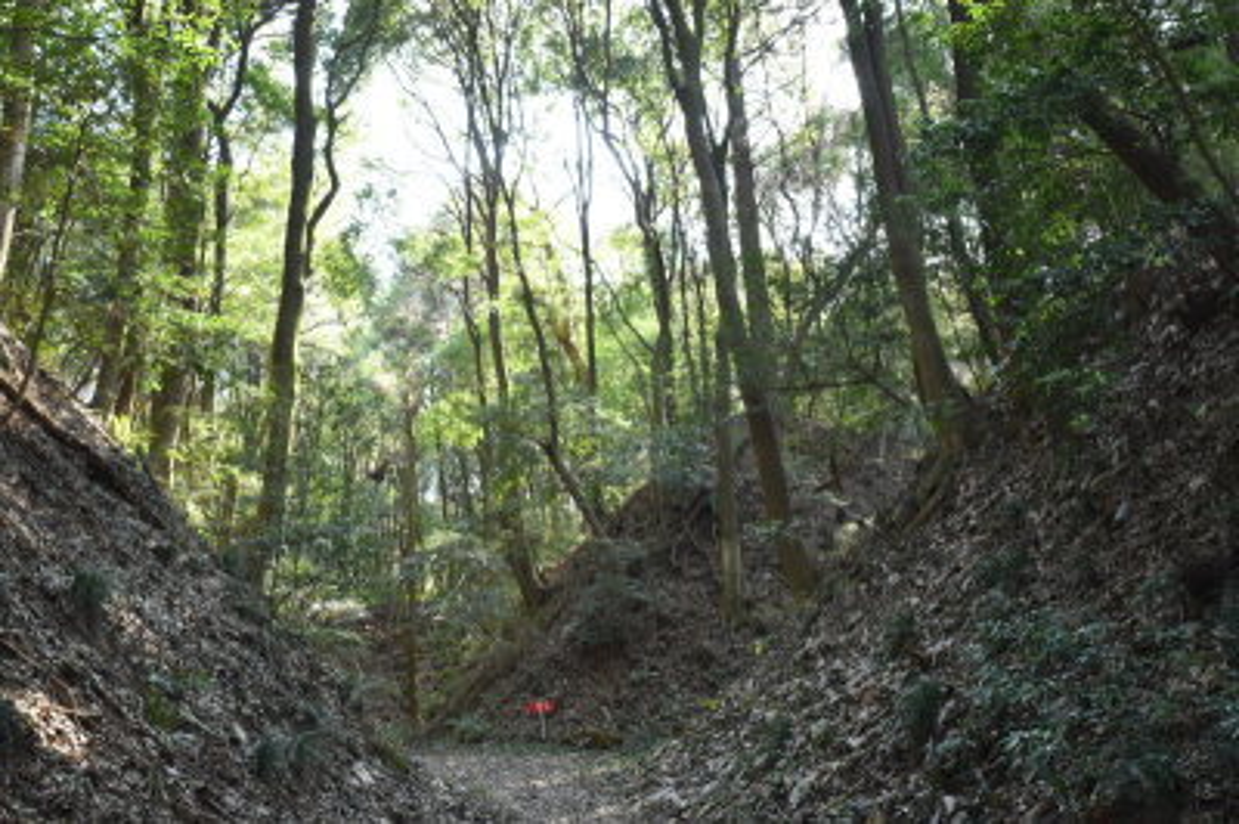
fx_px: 1238
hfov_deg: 53.2
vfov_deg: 36.8
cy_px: 412
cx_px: 620
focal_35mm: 36
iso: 640
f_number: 4.5
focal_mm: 24
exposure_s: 1/60
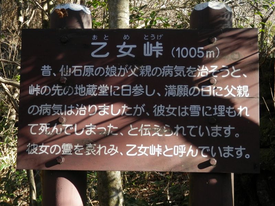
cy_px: 103
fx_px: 429
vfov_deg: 27.0
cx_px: 138
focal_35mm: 54
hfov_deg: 35.5
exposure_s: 1/100
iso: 100
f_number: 4.1
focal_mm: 9.8
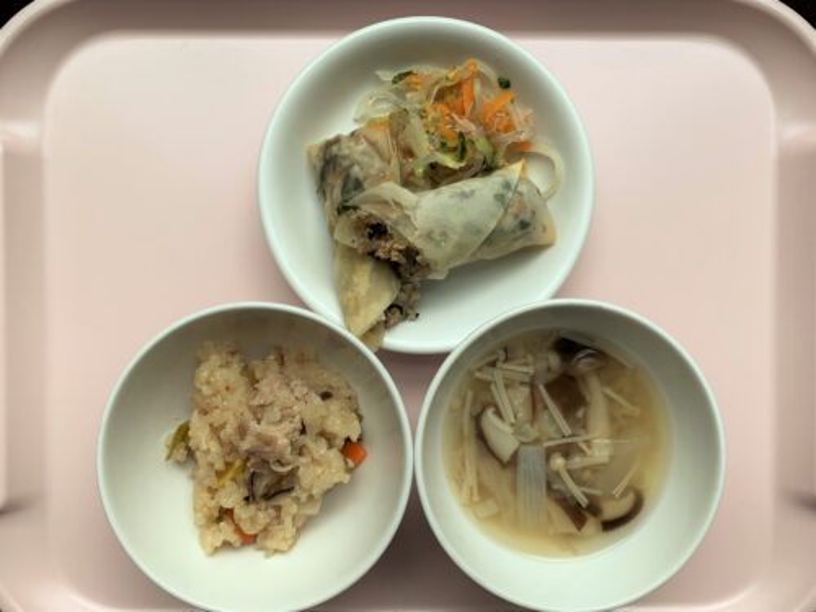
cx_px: 408
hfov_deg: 67.3
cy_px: 306
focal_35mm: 26
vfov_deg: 53.1
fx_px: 613
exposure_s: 1/132
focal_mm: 4.25
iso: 25
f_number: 1.8
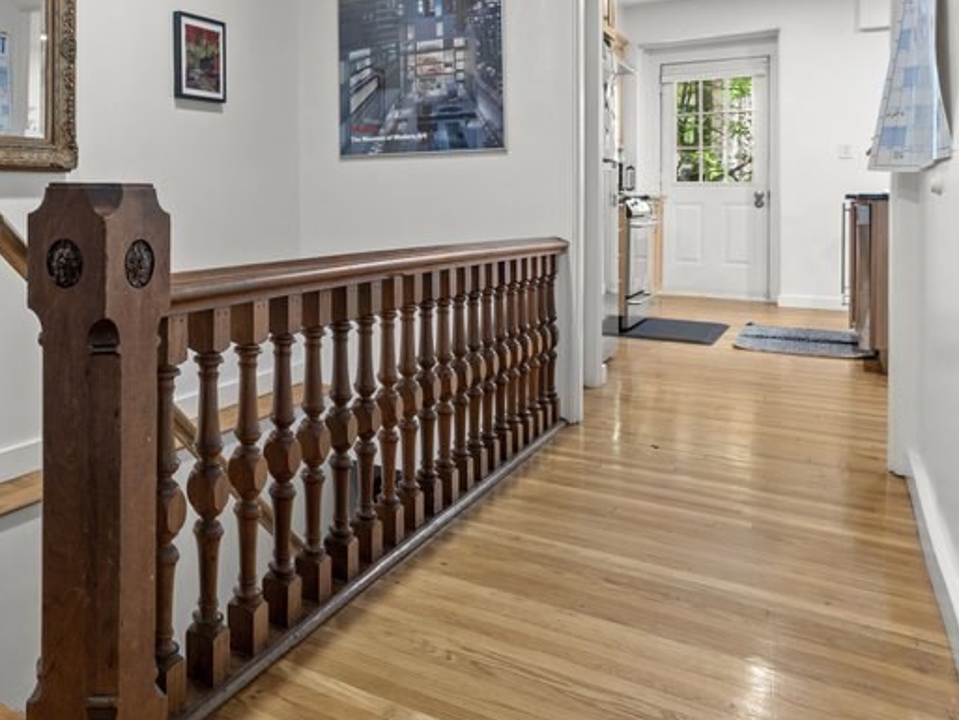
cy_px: 214
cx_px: 86
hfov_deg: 52.3
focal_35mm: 30
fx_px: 831
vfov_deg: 45.8
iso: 320
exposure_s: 4
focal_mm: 16
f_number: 9
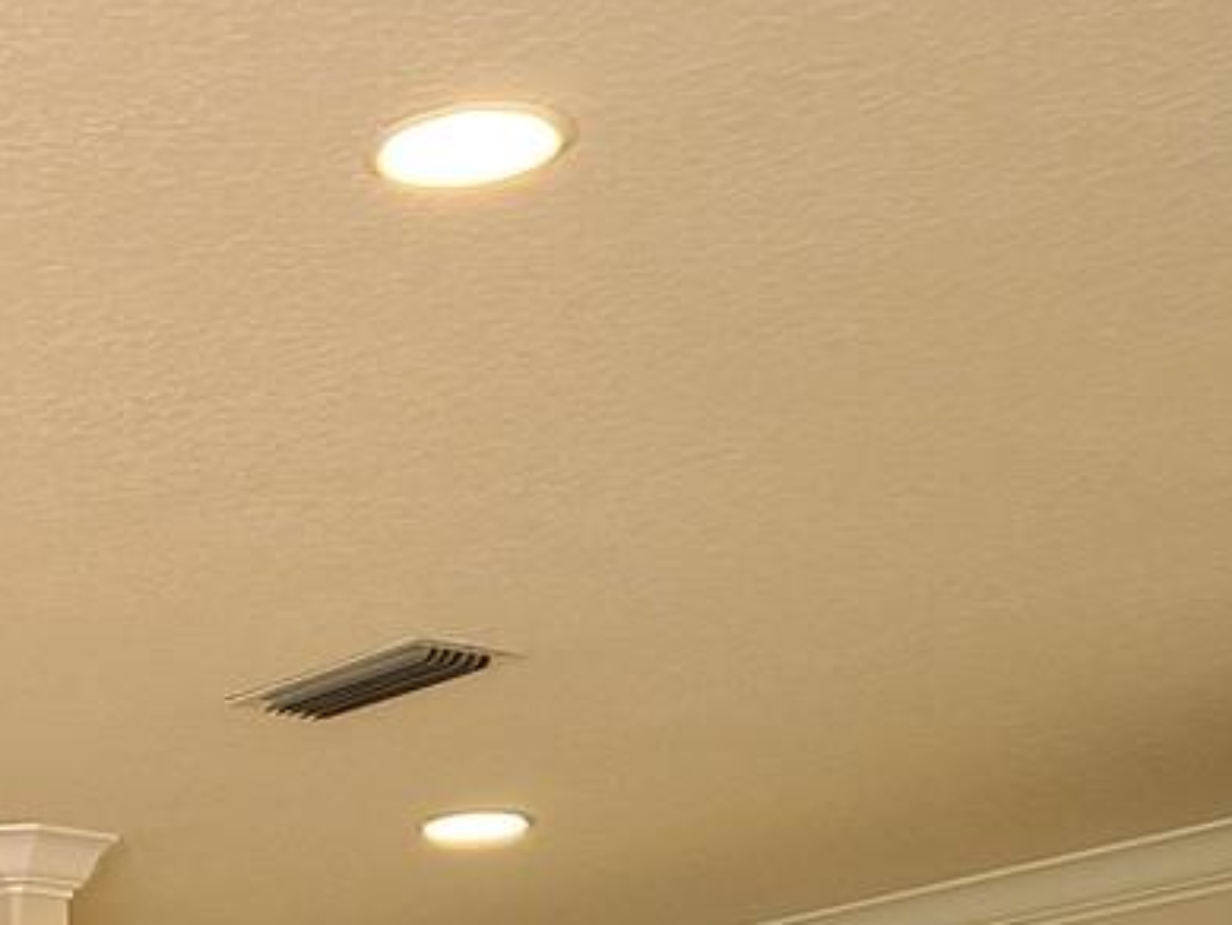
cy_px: 1460
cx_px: -611
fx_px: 3809
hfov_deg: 16.7
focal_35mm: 107
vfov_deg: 13.0
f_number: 1.8
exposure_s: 1/60
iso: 100
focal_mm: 5.4
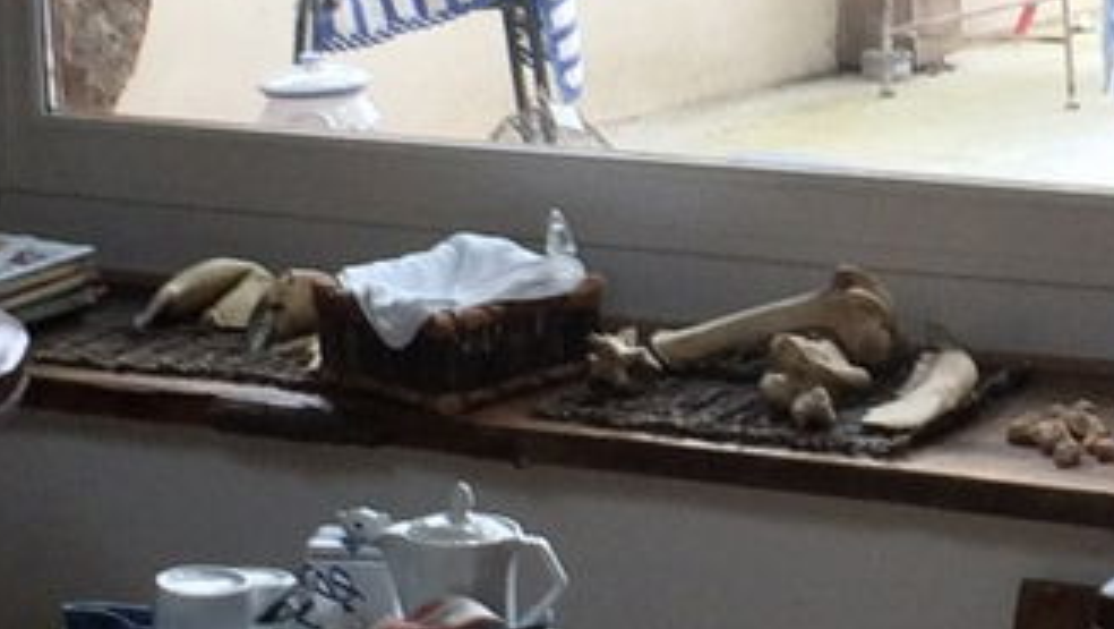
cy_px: 116
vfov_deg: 7.9
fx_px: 4552
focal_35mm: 154
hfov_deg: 13.8
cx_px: 1053
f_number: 2.2
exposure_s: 1/60
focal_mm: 4.15
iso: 40
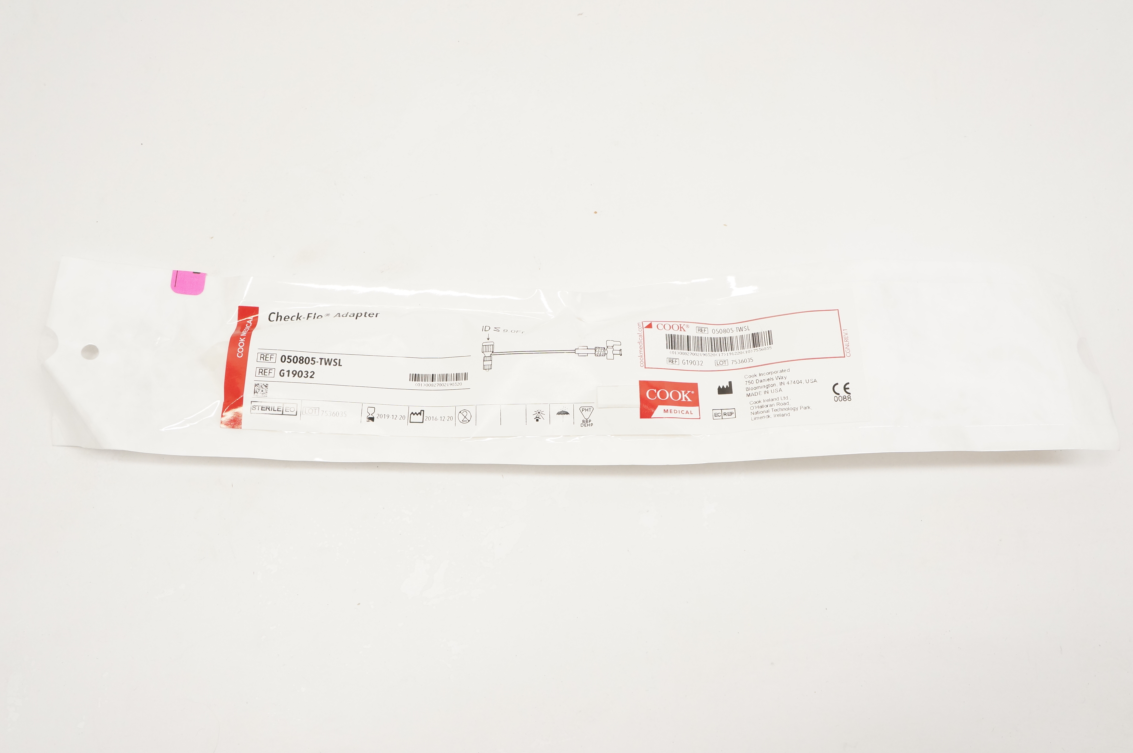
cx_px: 566
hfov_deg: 57.3
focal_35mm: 33
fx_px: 1037
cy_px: 376
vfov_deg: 39.9
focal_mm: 22
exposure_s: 1/100
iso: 800
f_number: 7.1
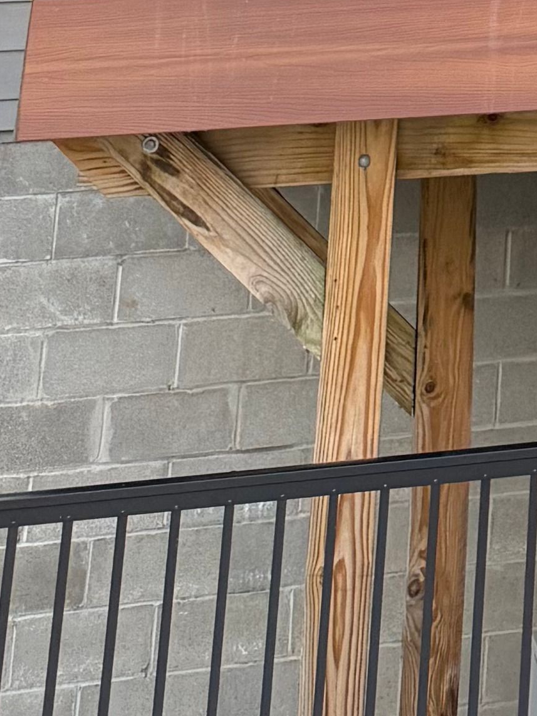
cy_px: -910
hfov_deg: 10.6
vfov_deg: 13.1
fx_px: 2481
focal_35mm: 120
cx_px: 1271
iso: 100
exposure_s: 1/524
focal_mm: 6.76
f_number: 1.78
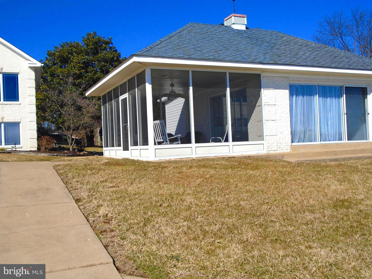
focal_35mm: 36
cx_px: 186
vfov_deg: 39.7
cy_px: 140
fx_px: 387
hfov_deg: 51.3
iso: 100
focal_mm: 6.4
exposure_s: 1/200
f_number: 9.5
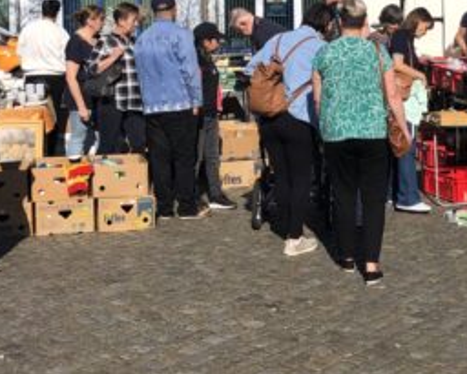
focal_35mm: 80
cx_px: 323
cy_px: 30
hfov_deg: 23.7
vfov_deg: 18.8
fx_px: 1106
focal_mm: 3.99
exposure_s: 1/4367
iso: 20
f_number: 1.8
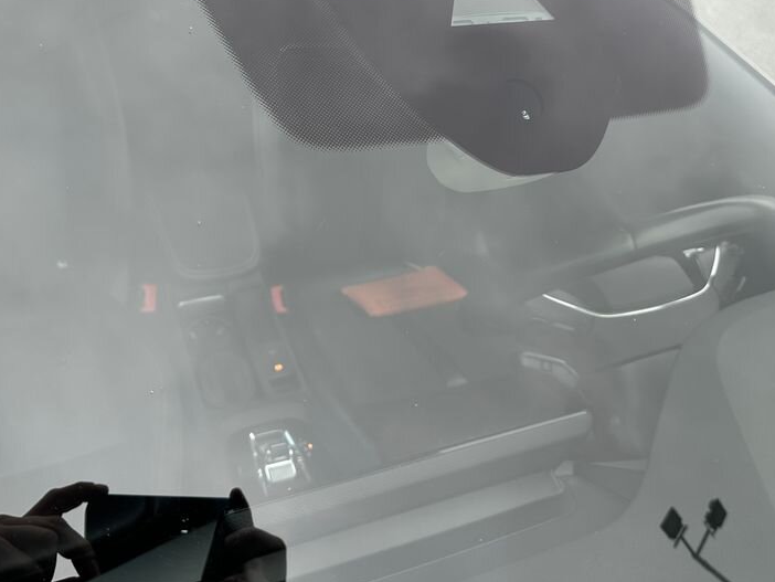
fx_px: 784
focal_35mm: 35
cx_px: 330
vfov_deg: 39.8
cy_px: 160
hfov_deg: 52.4
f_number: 1.78
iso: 64
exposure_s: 1/173
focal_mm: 6.86
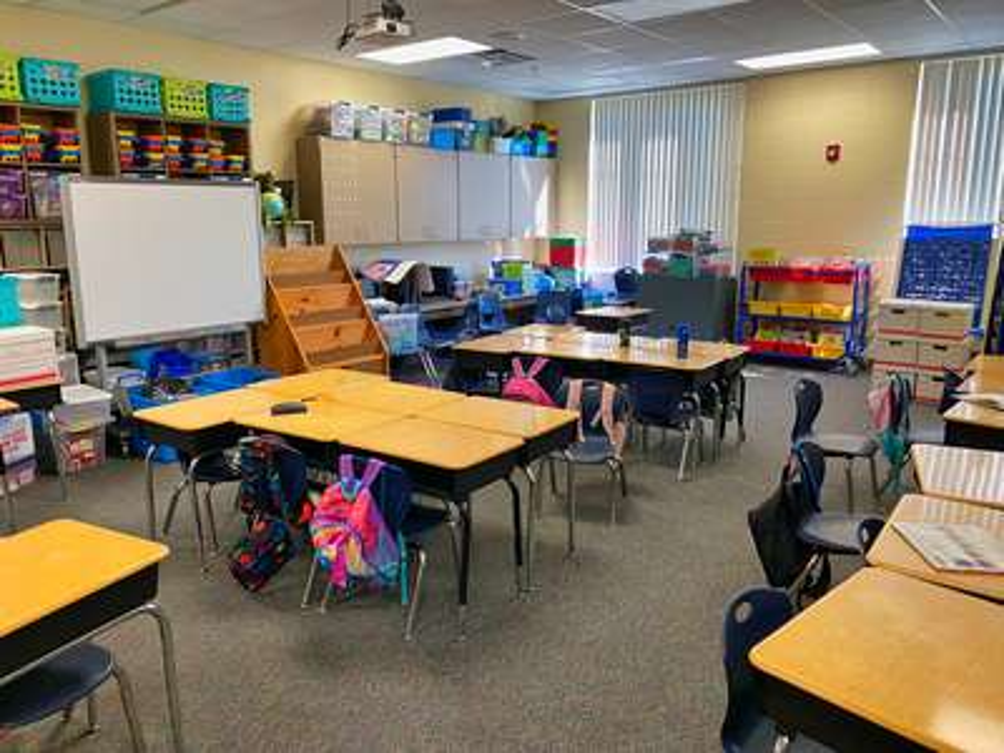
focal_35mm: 26
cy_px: 376
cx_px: 502
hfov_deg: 67.3
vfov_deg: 53.1
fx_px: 754
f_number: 1.8
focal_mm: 4.25
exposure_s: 1/60
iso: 200
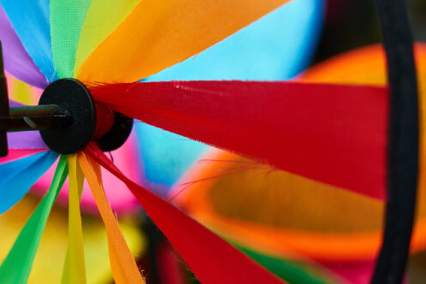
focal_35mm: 108
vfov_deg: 12.7
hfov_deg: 18.9
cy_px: 95
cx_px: 158
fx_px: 1278
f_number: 6.3
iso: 640
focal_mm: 70
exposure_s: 1/400
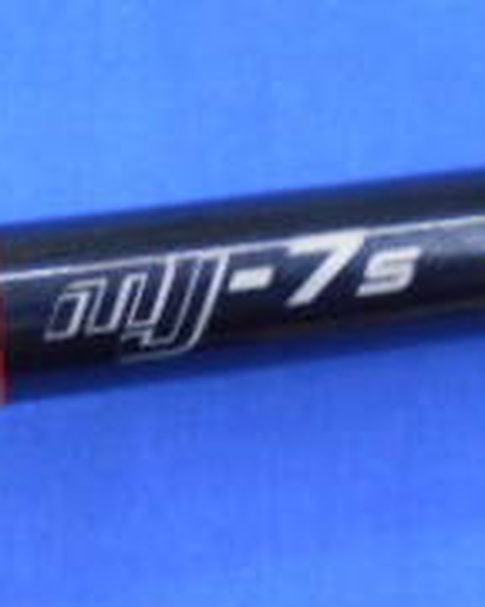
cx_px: 94
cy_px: 459
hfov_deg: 16.9
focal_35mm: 90
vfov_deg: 21.1
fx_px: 1615
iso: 280
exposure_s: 1/30
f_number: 3.2
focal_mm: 4.6
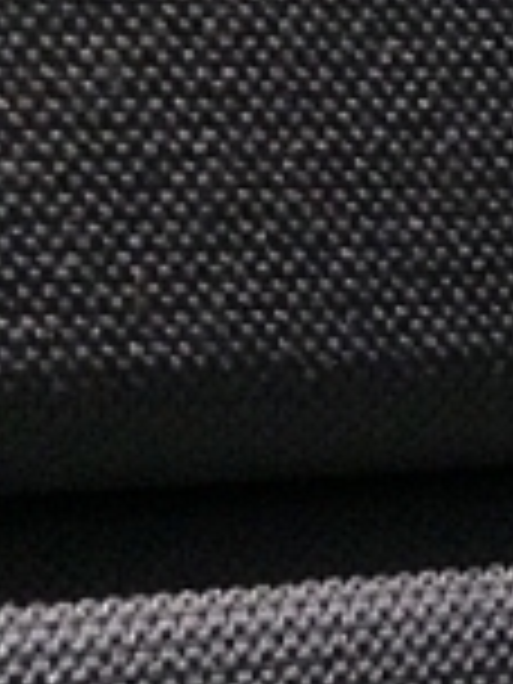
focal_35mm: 153
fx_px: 3023
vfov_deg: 12.9
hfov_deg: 8.0
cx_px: 1652
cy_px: 472
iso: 320
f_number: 2.2
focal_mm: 4.15
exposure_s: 1/20
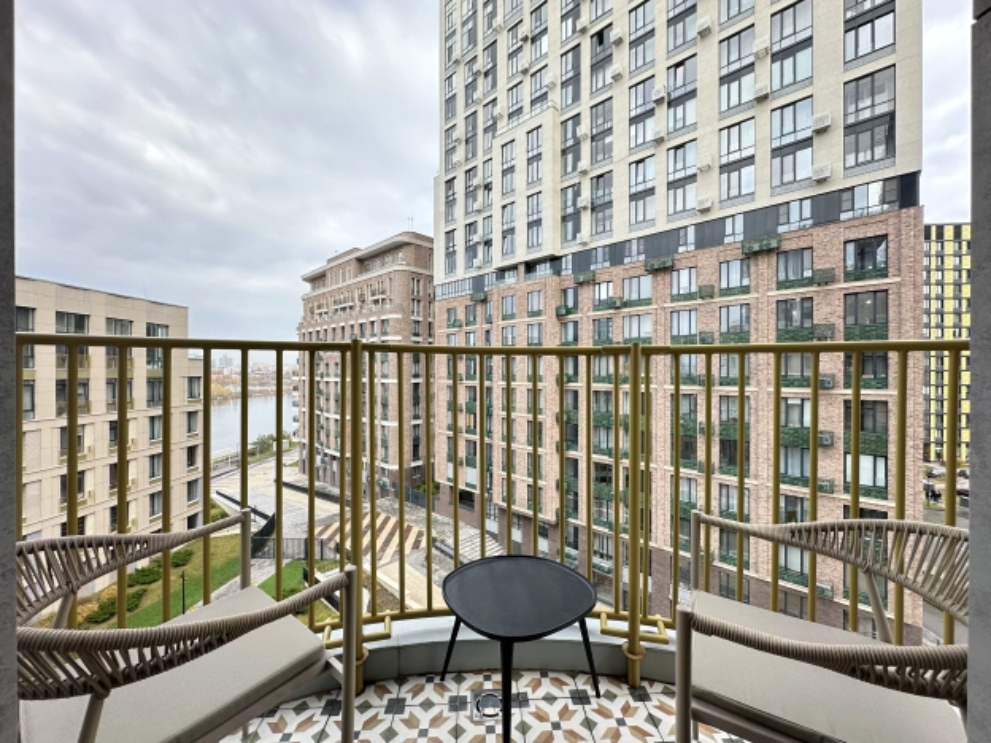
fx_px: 401
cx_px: 496
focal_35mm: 14
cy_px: 372
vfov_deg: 85.7
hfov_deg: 102.1
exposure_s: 1/165
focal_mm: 2.22
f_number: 2.2
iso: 40
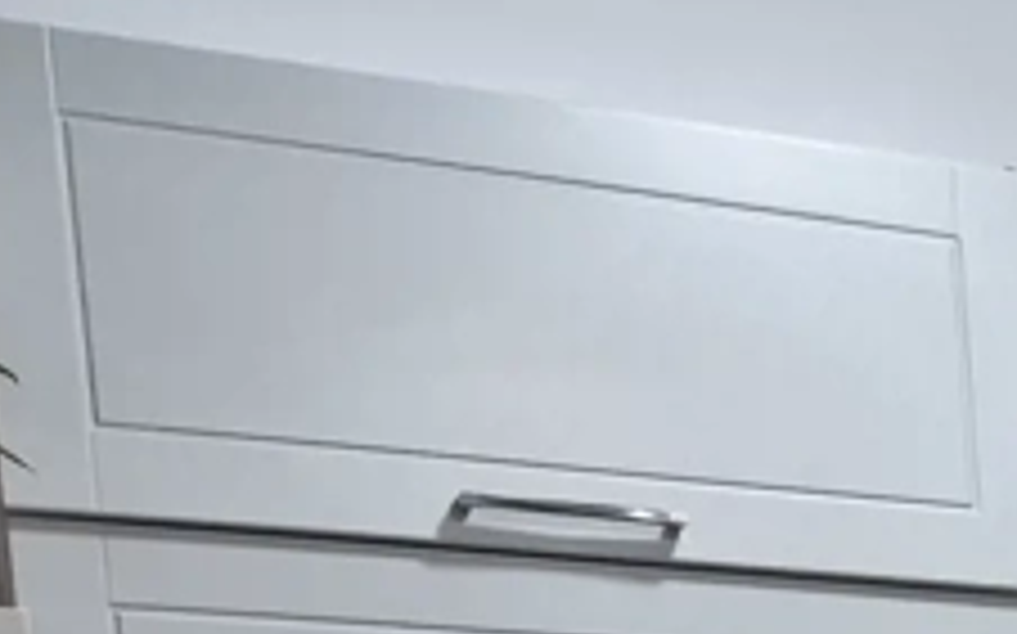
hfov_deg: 15.8
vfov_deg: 10.4
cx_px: 1944
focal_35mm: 108
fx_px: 2992
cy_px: 1520
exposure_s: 1/100
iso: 200
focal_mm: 5.4
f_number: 1.8
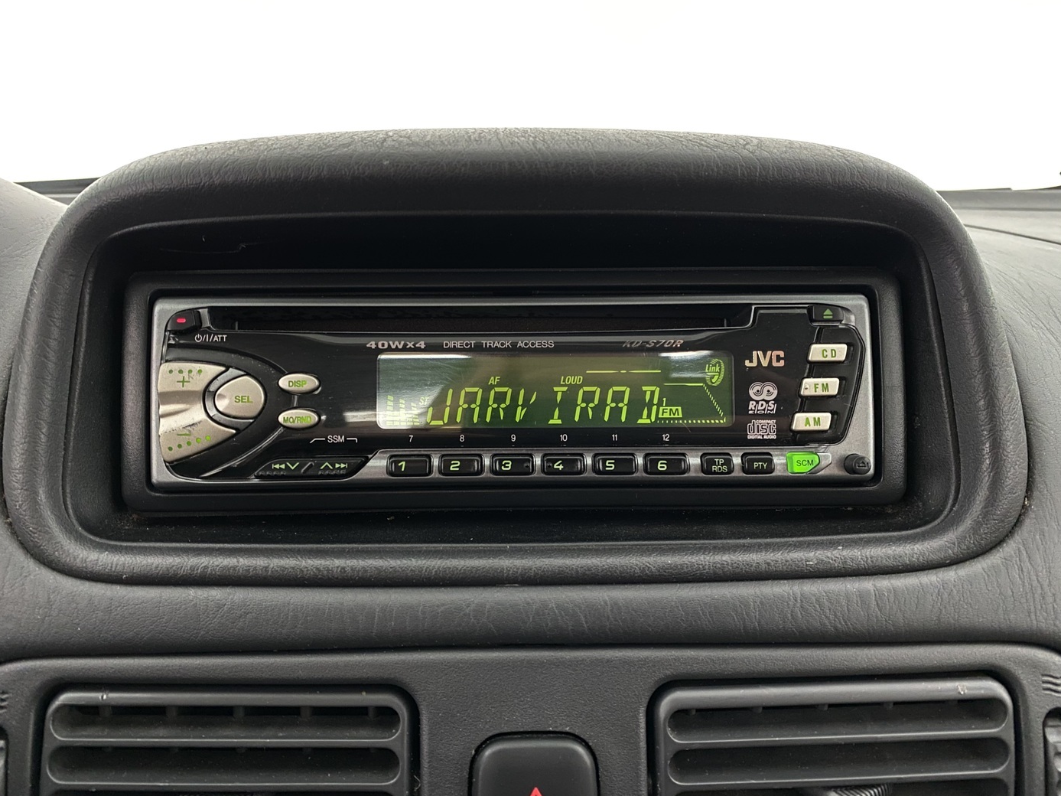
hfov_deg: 65.3
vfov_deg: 51.3
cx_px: 519
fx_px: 827
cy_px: 387
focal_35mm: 27
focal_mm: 4.25
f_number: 1.8
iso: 1250
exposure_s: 1/25
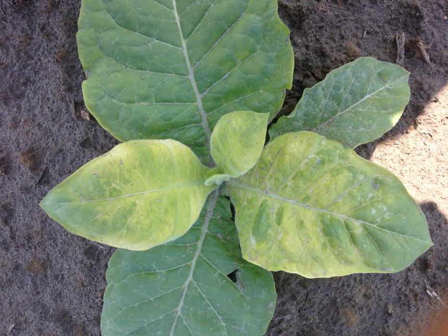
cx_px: 224
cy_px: 168
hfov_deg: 55.3
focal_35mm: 33
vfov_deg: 43.0
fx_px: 427
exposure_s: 1/387
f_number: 2.4
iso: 50
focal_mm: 4.12
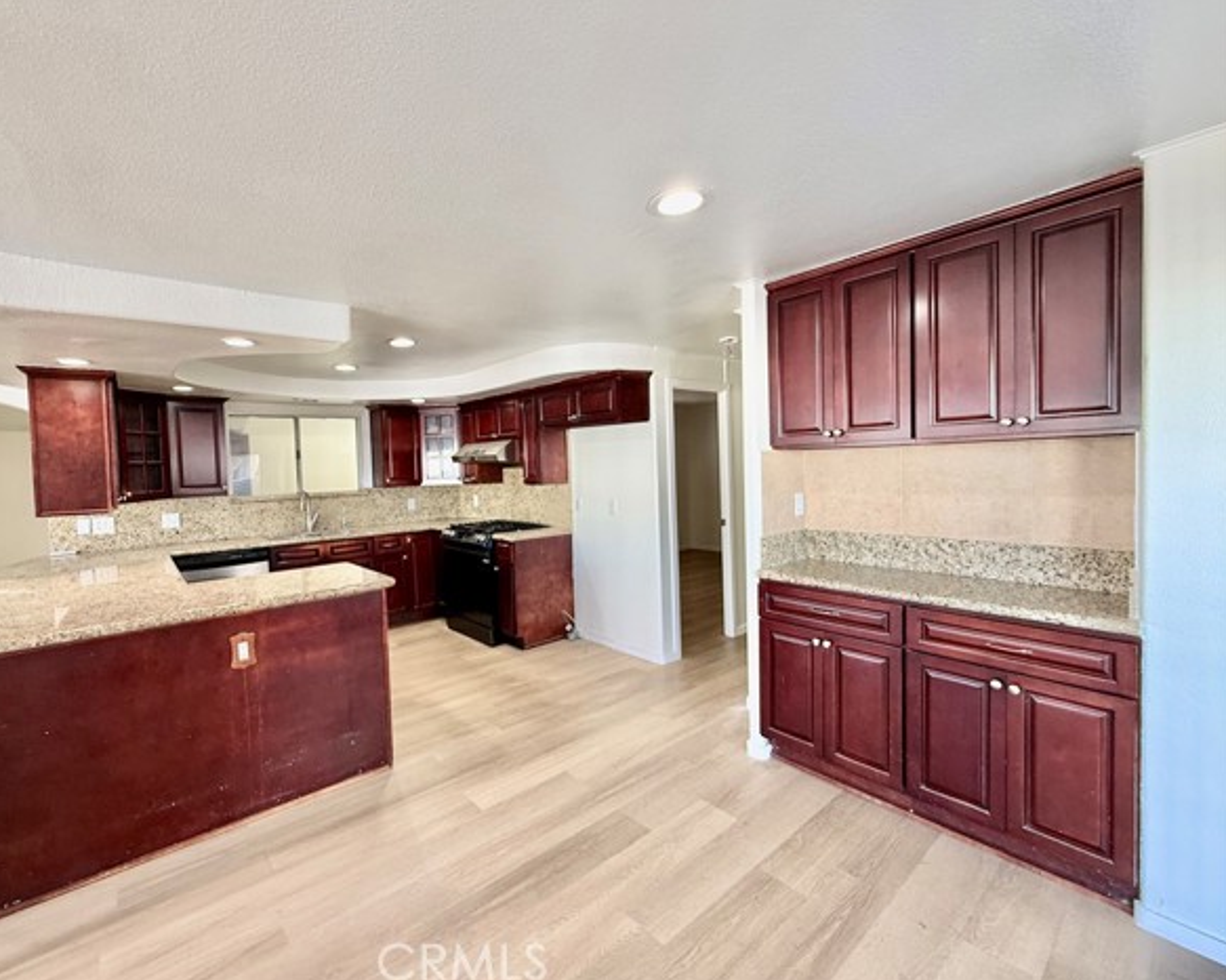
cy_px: 488
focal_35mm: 15
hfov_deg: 96.6
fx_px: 544
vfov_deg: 84.0
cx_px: 561
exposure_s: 1/120
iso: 160
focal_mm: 2.22
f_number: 2.2
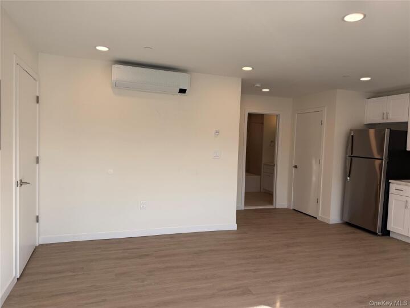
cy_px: 154
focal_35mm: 24
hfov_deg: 71.6
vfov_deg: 56.8
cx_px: 205
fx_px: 284
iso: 100
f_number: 1.78
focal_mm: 6.76
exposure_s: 1/735
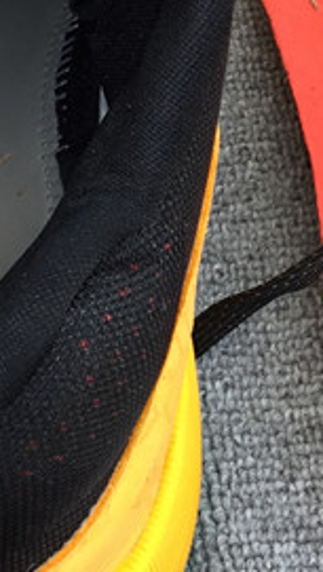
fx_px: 1701
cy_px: 22
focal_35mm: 112
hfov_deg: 10.8
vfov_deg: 18.7
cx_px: 268
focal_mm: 3.3
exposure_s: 1/100
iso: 25
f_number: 2.4
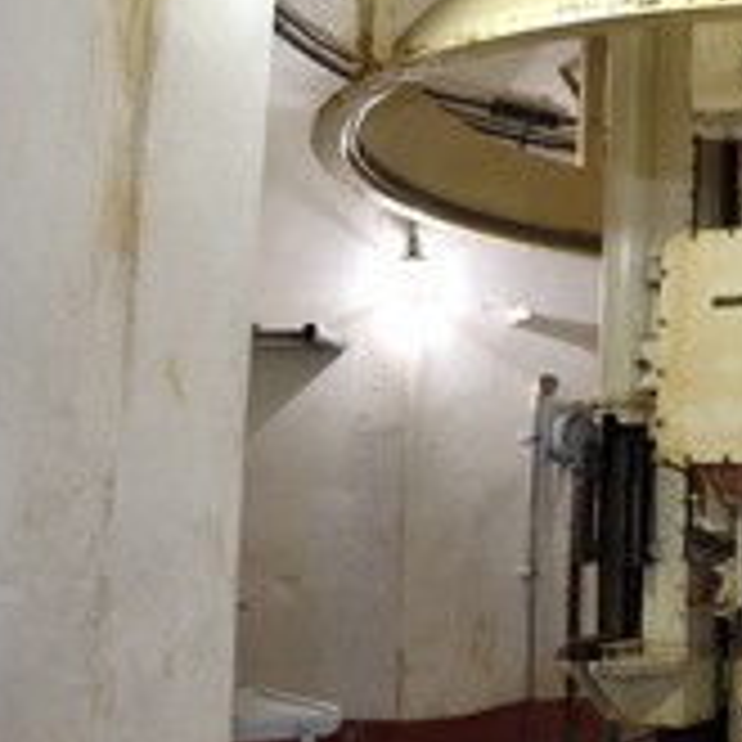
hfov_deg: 29.1
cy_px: 342
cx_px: 850
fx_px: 1261
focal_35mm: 52
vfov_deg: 32.8
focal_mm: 24
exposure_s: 1/13
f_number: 3.5
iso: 800
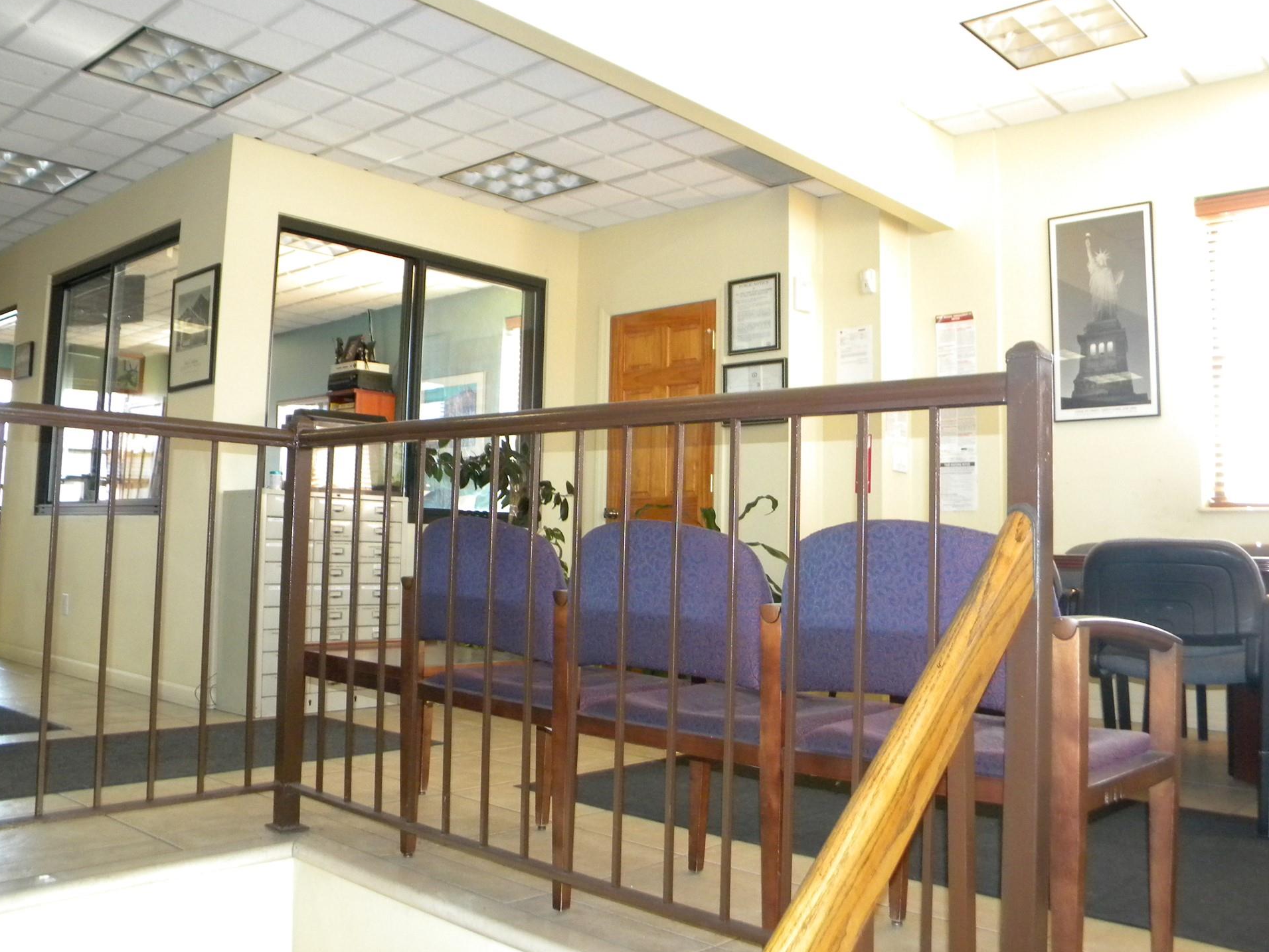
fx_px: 1100
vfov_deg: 46.8
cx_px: 652
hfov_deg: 59.9
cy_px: 458
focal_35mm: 30
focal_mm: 5
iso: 400
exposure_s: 1/30.2
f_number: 3.5
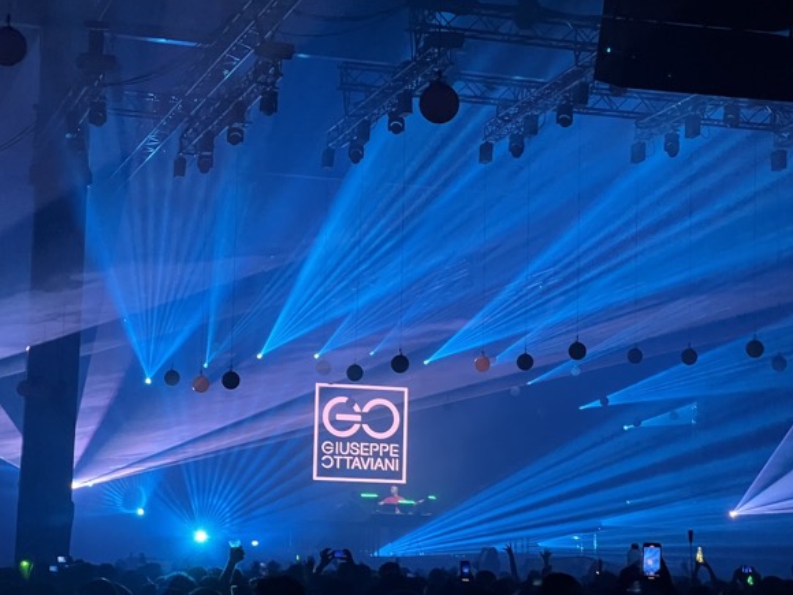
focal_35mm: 85
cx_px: 392
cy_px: 302
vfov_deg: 17.4
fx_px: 1947
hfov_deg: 23.0
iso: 1000
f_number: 2.8
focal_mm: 9
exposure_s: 1/35
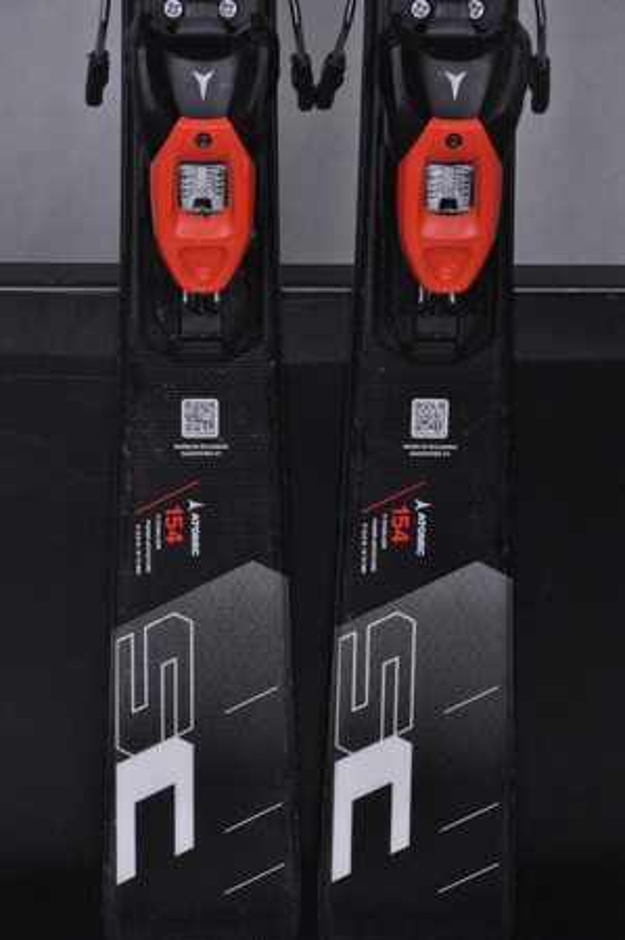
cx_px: 312
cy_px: 470
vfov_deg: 14.9
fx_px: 3602
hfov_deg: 9.9
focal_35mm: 138
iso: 3200
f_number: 9.5
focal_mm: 92
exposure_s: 1/125
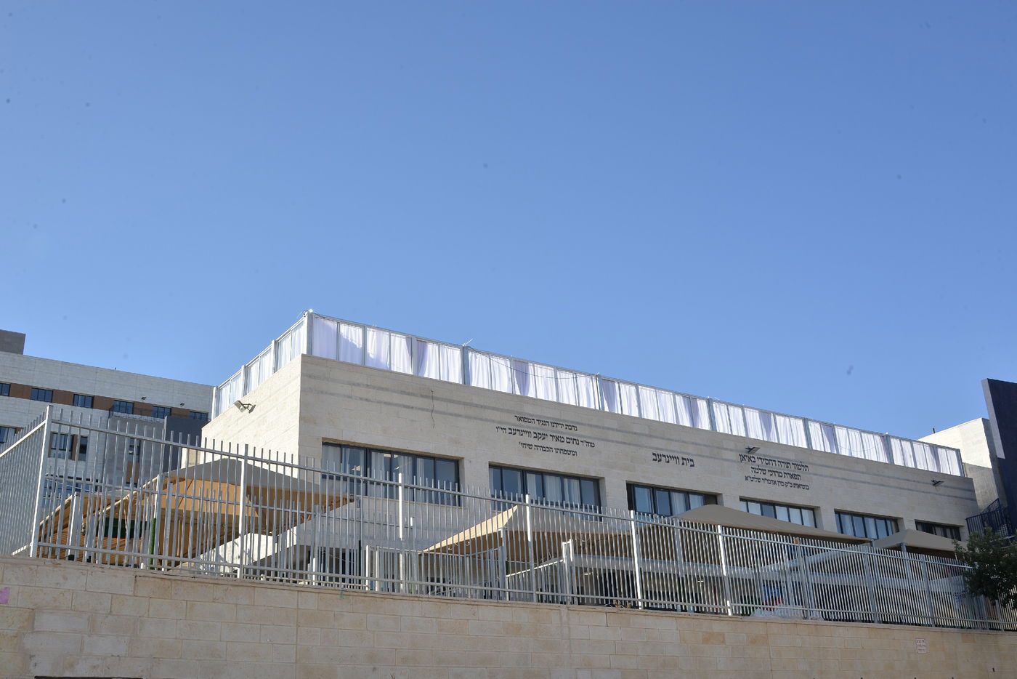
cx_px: 508
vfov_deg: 37.9
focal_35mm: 35
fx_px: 989
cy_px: 340
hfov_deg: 54.4
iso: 200
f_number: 14
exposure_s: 1/80
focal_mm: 35
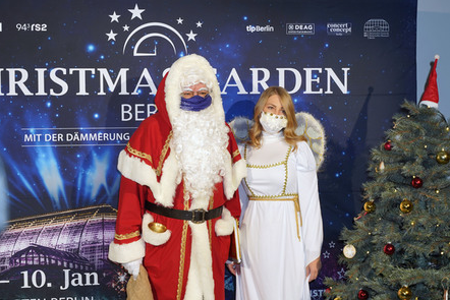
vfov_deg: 26.0
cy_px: 152
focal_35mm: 52
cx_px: 222
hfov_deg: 38.2
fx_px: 650
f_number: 6.3
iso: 640
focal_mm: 51
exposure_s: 1/125
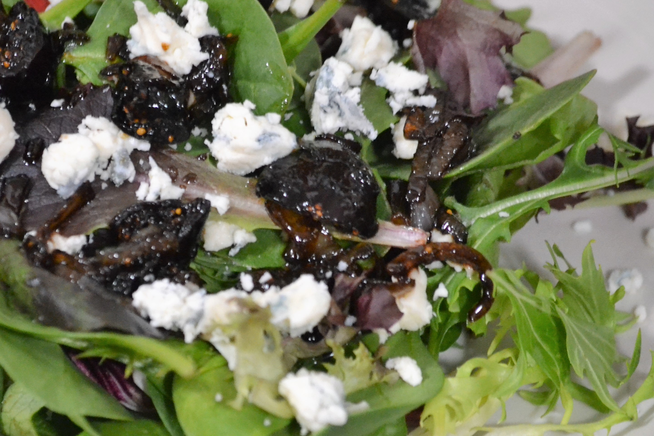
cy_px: 256
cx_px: 193
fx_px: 5286
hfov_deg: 7.1
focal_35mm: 291
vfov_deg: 4.7
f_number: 4.8
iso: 3200
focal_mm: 122
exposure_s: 1/20
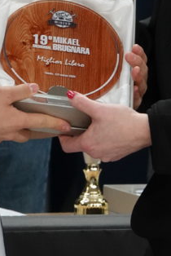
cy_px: -5
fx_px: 6419
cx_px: -45
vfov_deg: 2.3
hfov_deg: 1.5
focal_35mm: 903
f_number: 5.6
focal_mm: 101.58
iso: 1250
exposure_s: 1/250
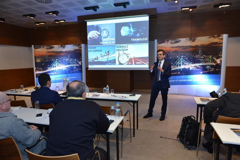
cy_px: 80
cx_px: 120
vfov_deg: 53.1
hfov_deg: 73.7
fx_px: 160
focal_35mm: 24
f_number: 4
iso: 1600
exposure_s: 1/80
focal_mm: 24
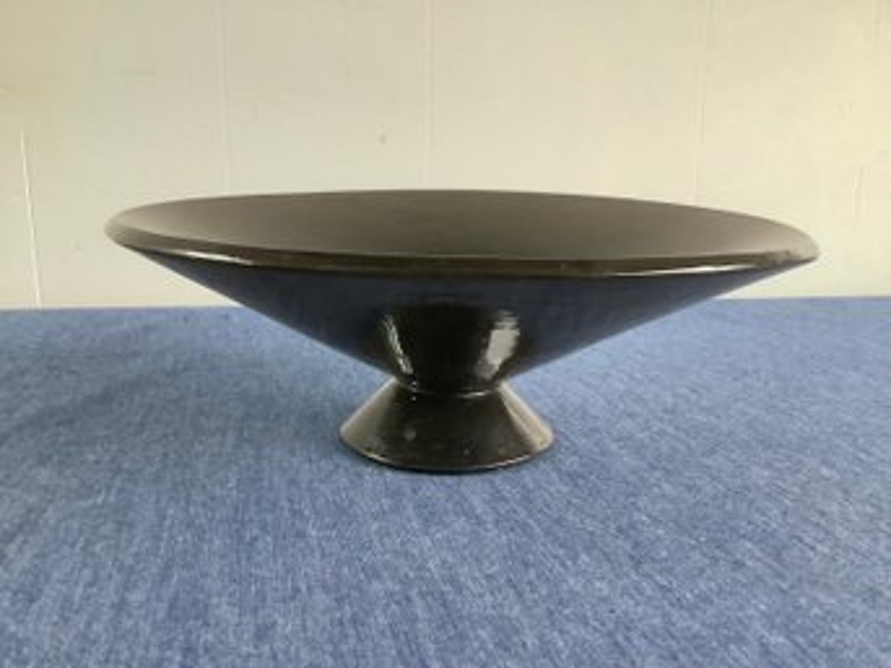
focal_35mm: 31
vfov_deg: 45.4
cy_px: 334
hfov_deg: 58.4
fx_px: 798
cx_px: 446
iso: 400
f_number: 2.4
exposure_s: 1/60
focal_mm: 3.3
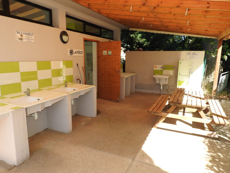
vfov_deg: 56.8
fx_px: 159
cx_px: 115
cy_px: 86
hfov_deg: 71.6
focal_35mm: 24
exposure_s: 1/125
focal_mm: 4.3
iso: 100
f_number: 4.8
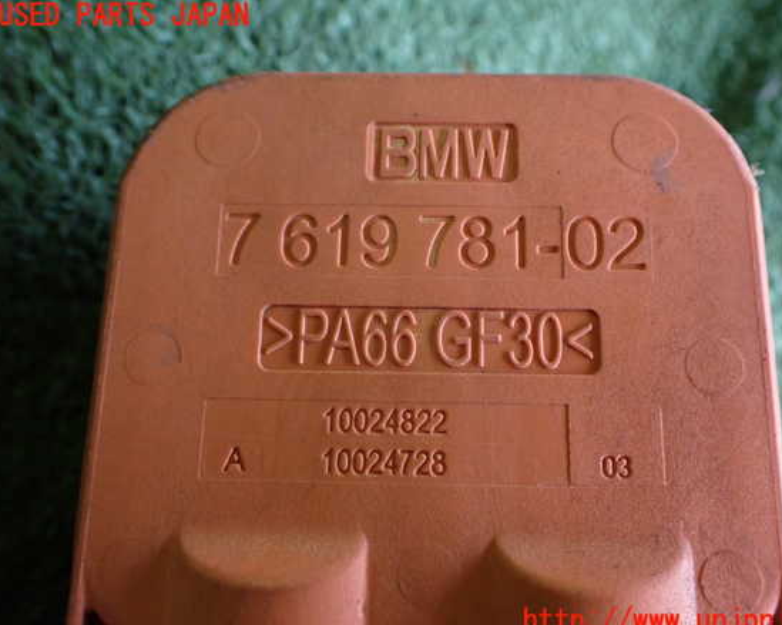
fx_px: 740
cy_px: 319
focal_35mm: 32
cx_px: 417
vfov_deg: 45.8
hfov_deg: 55.6
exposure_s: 1/125
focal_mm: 5.4
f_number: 2.3
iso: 500
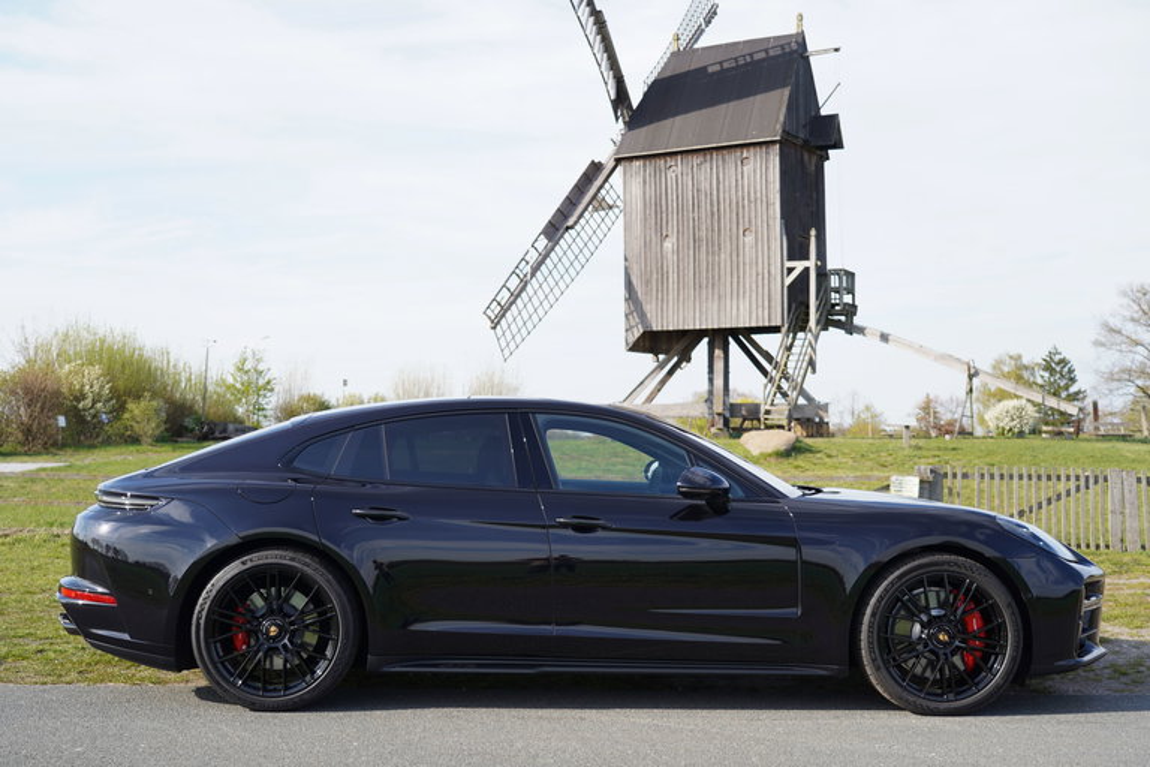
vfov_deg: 31.2
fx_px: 1374
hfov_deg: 45.4
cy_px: 384
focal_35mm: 43
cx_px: 575
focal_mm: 43
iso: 100
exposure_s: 1/400
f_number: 4
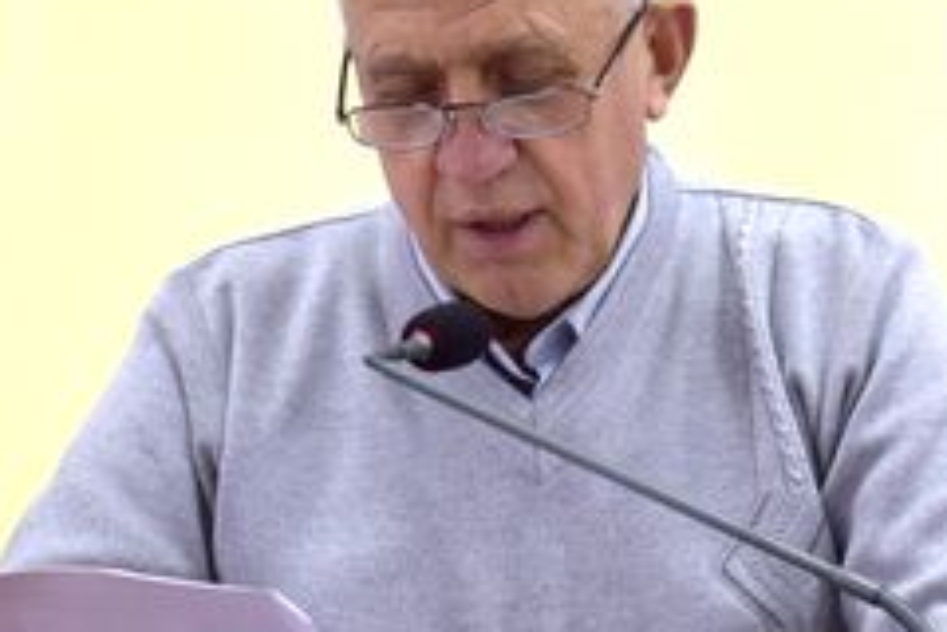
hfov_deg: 12.2
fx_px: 4445
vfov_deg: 8.1
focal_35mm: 169
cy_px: 241
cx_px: 529
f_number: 4.8
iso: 500
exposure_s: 1/60
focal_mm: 36
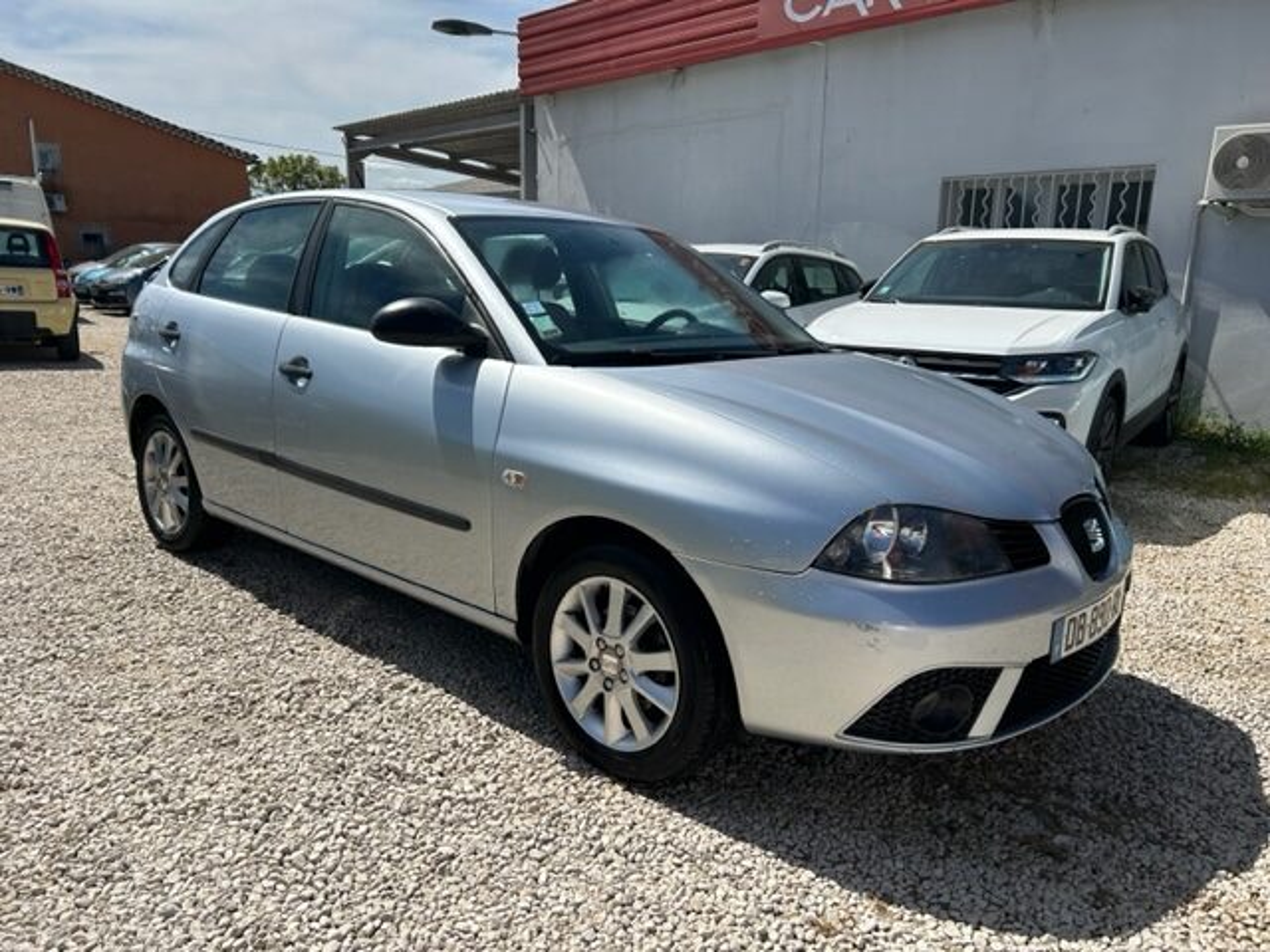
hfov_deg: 67.3
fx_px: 954
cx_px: 635
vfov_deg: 53.1
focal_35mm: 26
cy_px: 476
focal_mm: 5.7
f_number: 1.5
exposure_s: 1/6579
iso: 50
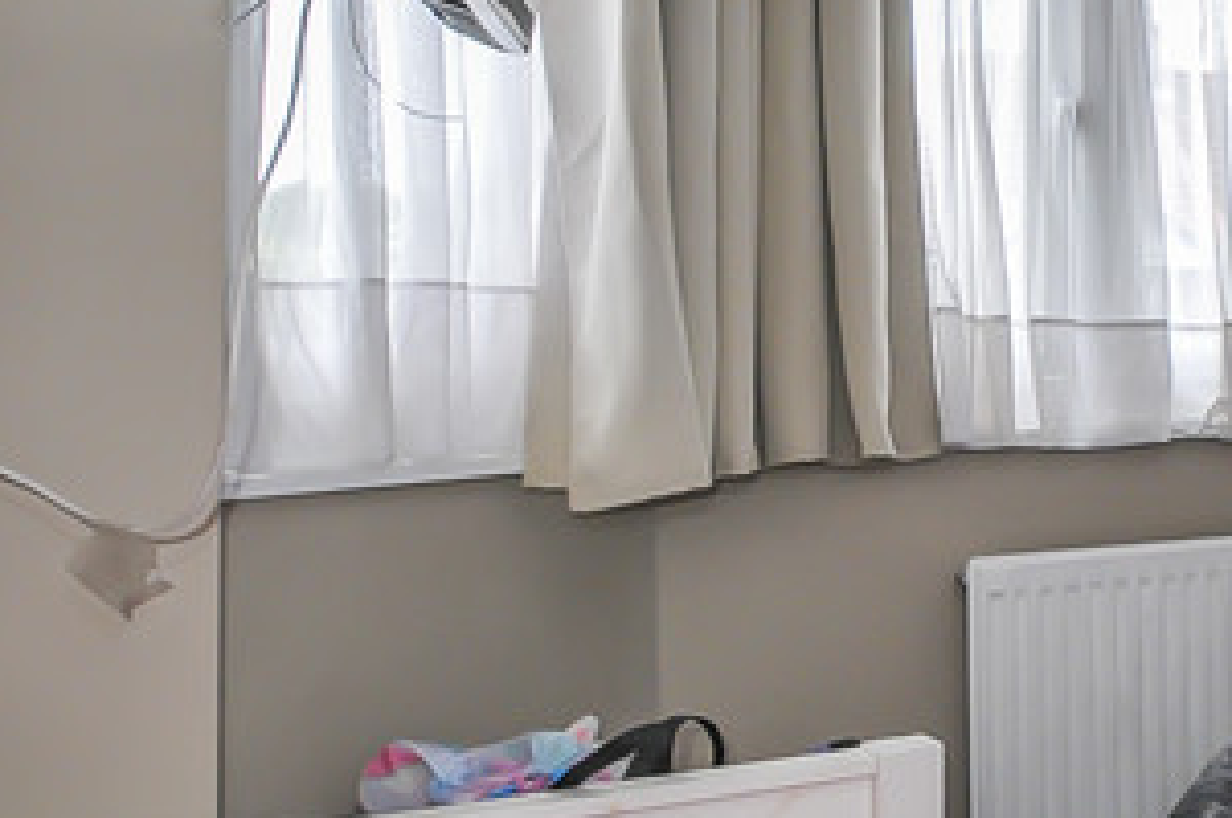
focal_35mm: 51
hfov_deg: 24.0
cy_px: 294
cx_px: 2083
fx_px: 1743
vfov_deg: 26.3
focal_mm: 10
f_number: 11
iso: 400
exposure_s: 1/15
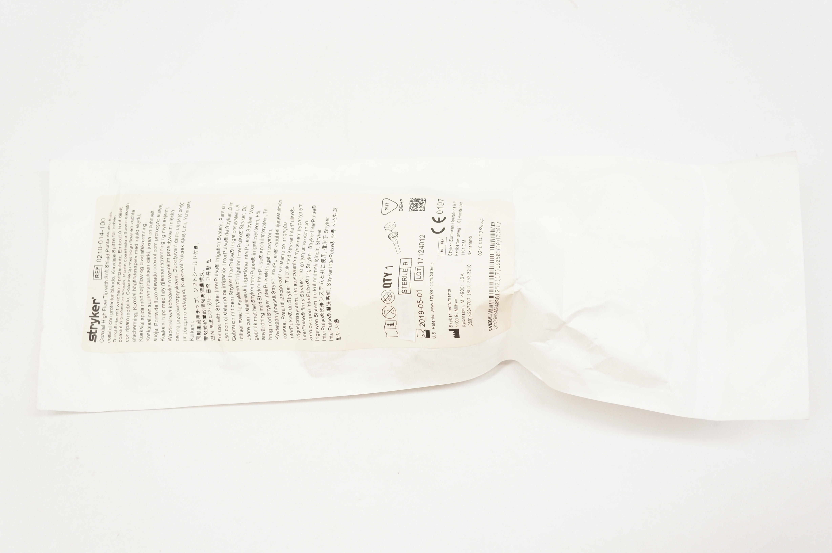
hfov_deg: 49.6
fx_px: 900
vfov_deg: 34.1
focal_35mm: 39
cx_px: 416
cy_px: 276
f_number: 5.6
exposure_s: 1/60
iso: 400
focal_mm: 26
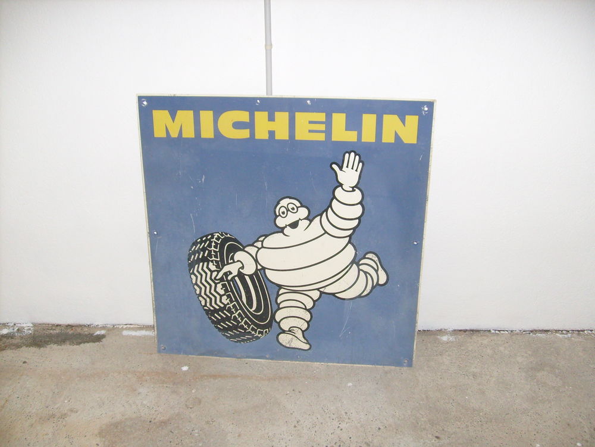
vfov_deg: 40.7
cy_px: 224
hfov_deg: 52.6
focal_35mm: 35
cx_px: 298
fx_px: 602
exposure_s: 1/45
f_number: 2.8
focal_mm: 5.8
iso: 100
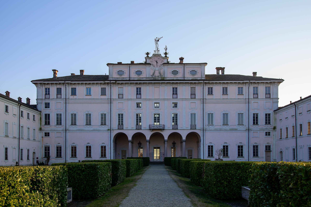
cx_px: 156
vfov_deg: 37.8
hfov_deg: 54.5
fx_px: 302
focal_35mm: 35
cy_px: 104
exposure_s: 1/80
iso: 100
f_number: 8
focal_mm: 35
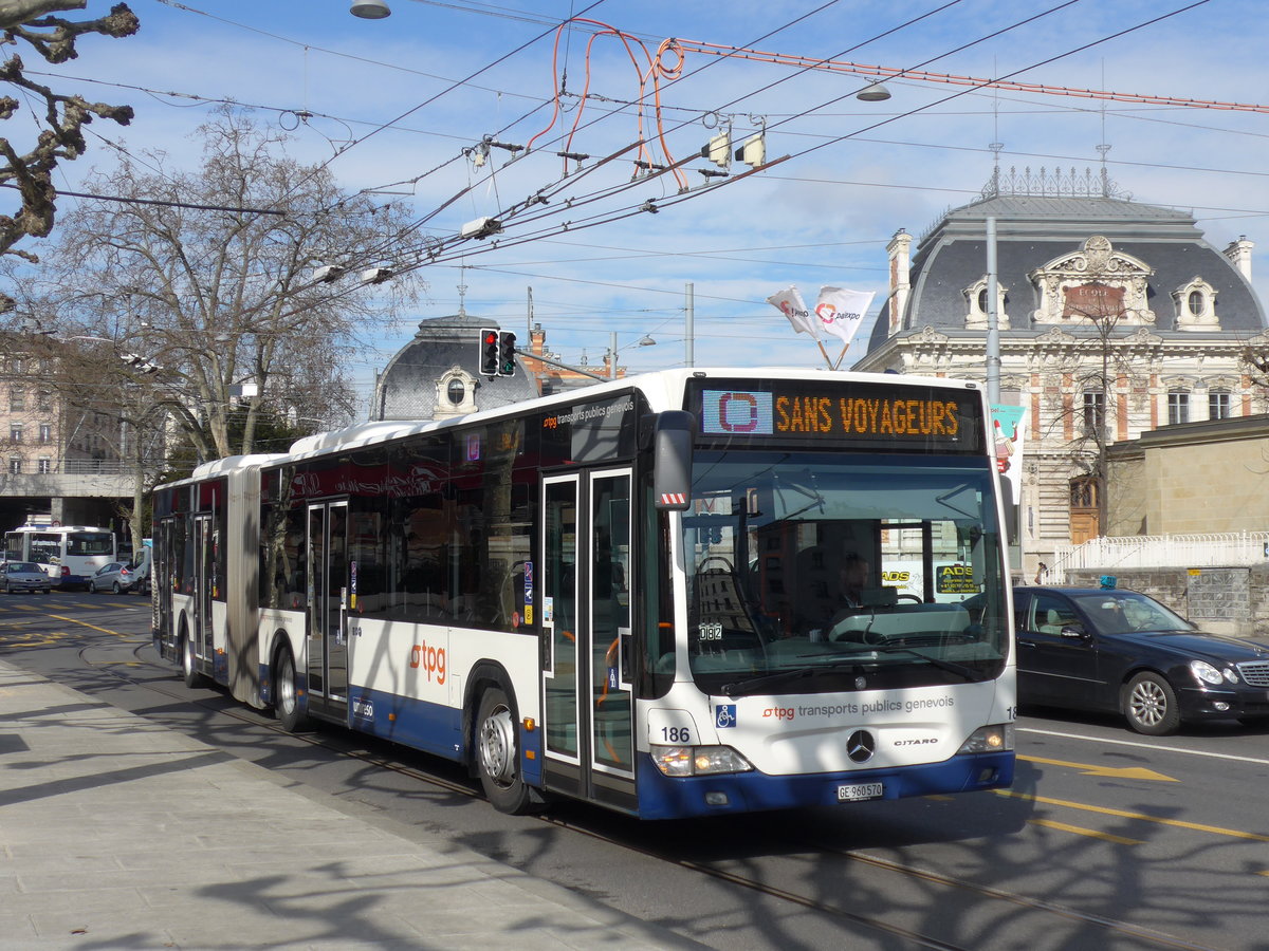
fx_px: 1686
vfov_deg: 31.5
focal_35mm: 46
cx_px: 634
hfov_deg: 41.2
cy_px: 476
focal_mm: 9.5
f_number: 3
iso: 80
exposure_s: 1/1600
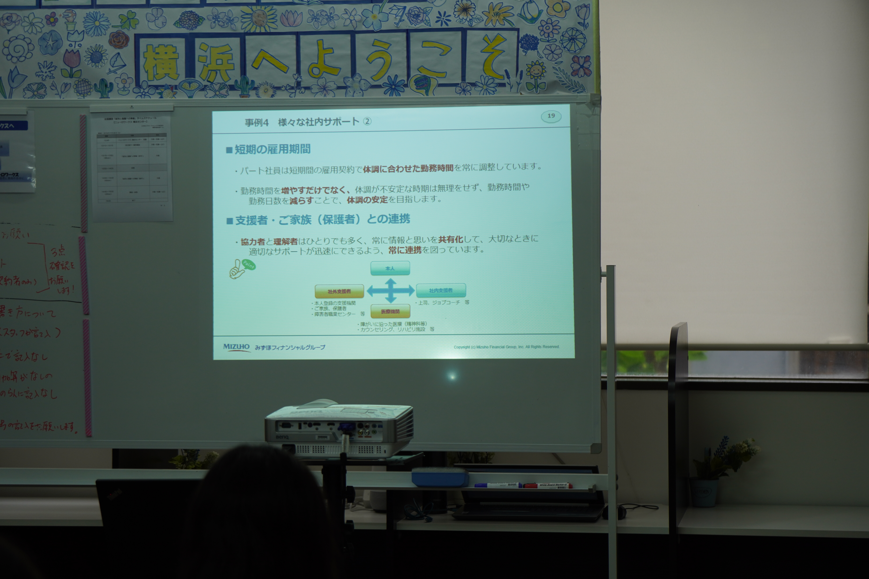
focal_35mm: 105
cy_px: 290
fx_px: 2534
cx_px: 434
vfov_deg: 13.0
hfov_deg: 19.5
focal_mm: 70
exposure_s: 1/160
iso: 160
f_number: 4
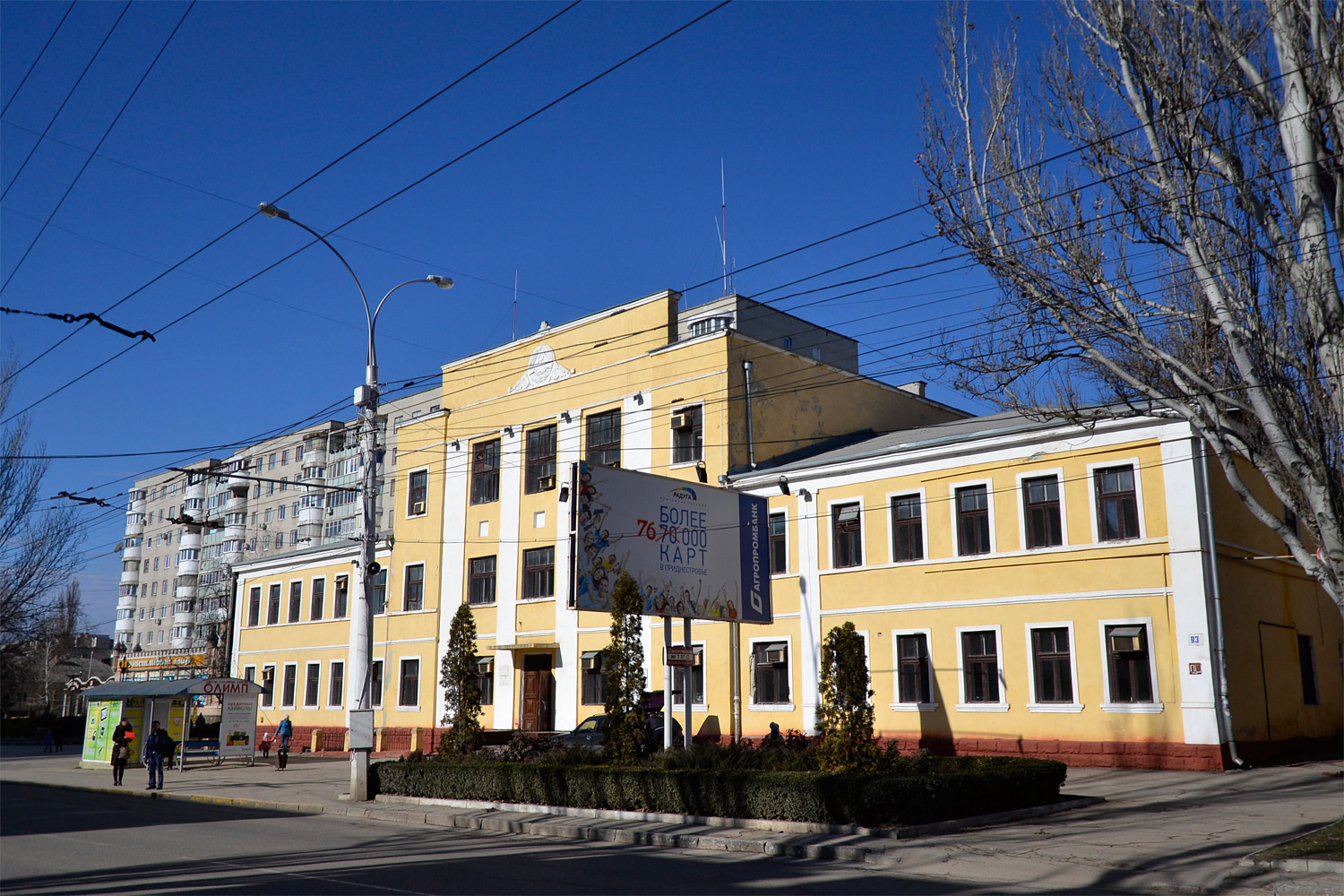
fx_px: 1008
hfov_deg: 67.4
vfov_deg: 47.9
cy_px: 448
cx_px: 672
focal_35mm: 27
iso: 220
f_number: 3.5
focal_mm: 18
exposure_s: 1/4000
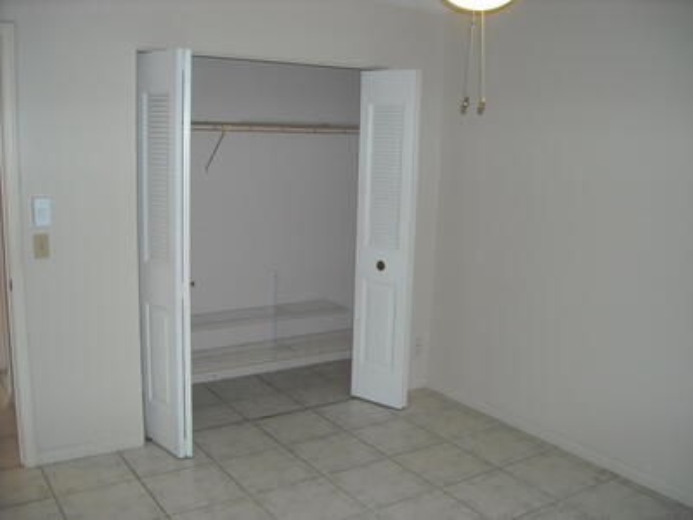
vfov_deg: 40.7
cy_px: 260
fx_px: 701
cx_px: 346
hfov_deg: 52.6
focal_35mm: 35
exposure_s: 1/60
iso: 200
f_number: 2.8
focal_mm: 5.7
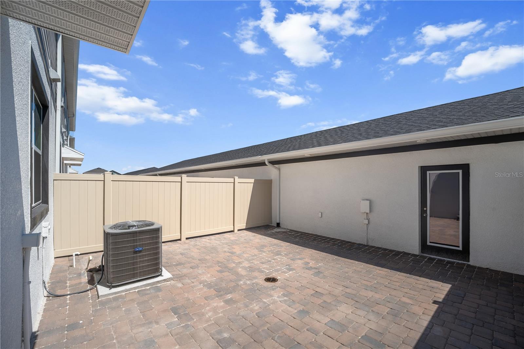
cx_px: 262
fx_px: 204
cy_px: 174
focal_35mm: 14
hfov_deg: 104.3
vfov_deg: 81.2
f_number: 8
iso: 100
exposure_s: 1/250
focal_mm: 14
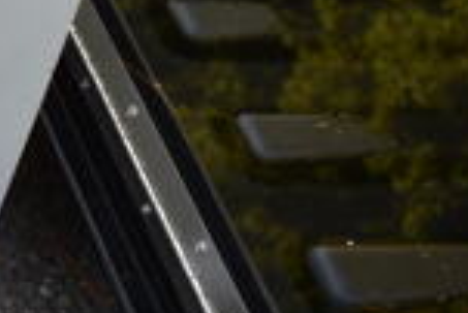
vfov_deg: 12.3
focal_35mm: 109
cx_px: -428
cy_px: -77
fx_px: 1418
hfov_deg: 15.5
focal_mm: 18
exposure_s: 1/60
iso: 100
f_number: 3.5
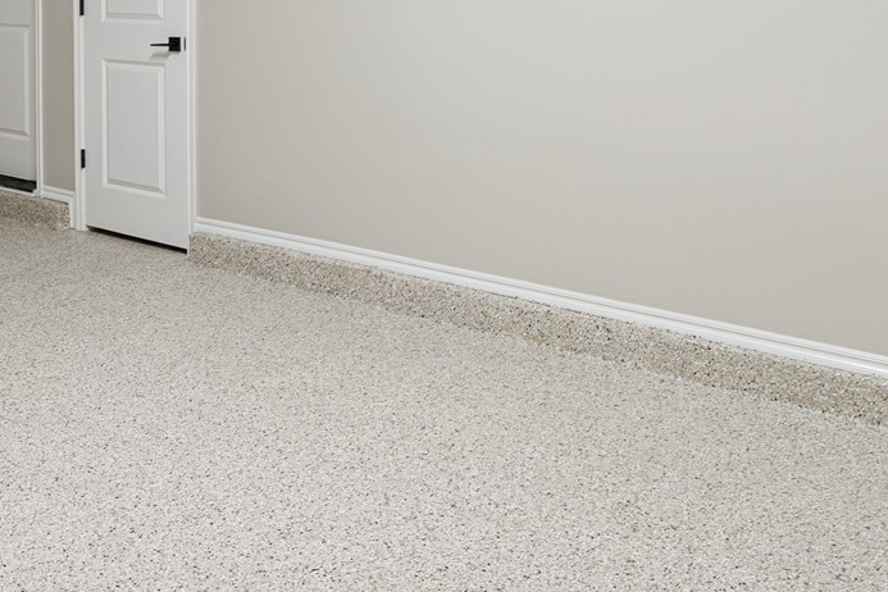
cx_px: 187
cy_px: -57
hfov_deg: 40.3
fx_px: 1159
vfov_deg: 26.4
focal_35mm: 47
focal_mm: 16
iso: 200
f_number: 5.6
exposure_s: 1/13
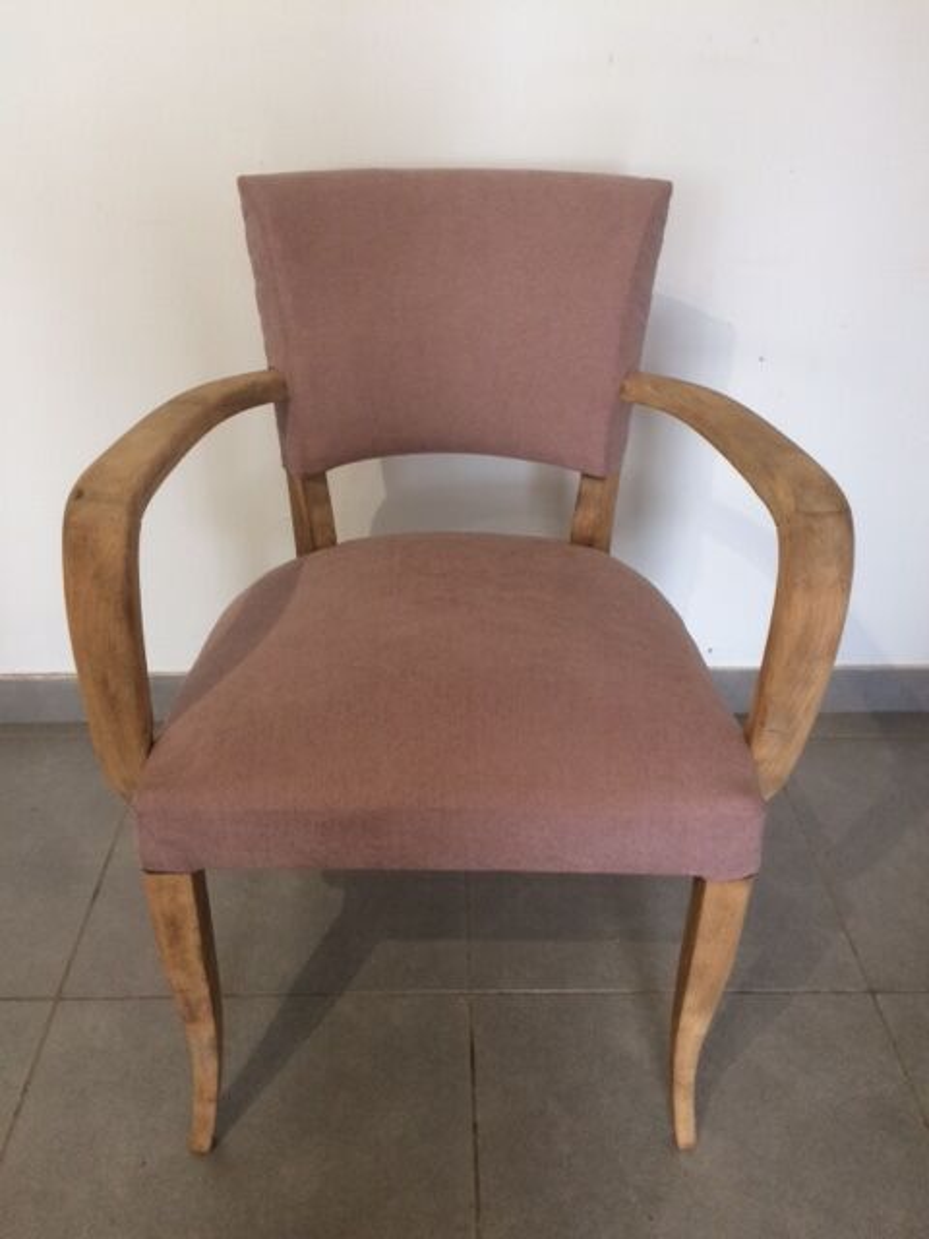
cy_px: 620
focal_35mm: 29
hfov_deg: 48.2
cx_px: 464
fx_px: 1038
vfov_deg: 61.7
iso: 64
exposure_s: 1/33
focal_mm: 4.15
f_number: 2.2
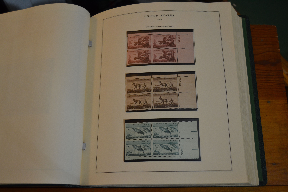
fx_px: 312
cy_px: 96
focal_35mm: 39
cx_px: 144
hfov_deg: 49.6
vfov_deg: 34.2
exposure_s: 1/60
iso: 900
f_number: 4
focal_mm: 26
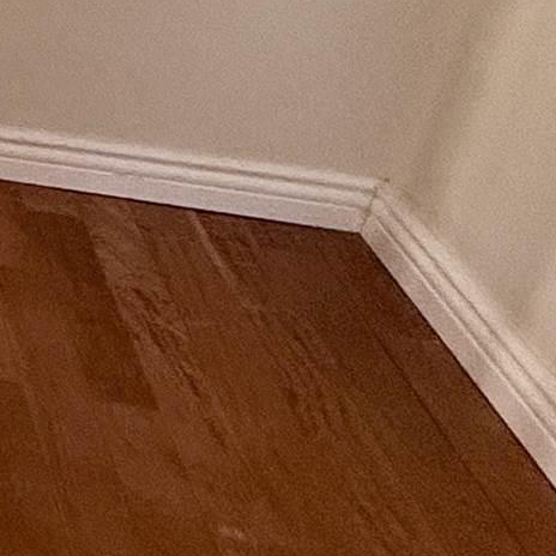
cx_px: -1160
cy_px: -6
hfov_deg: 11.1
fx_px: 1490
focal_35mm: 82
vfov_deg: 20.4
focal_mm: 2.22
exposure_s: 1/120
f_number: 2.2
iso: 200
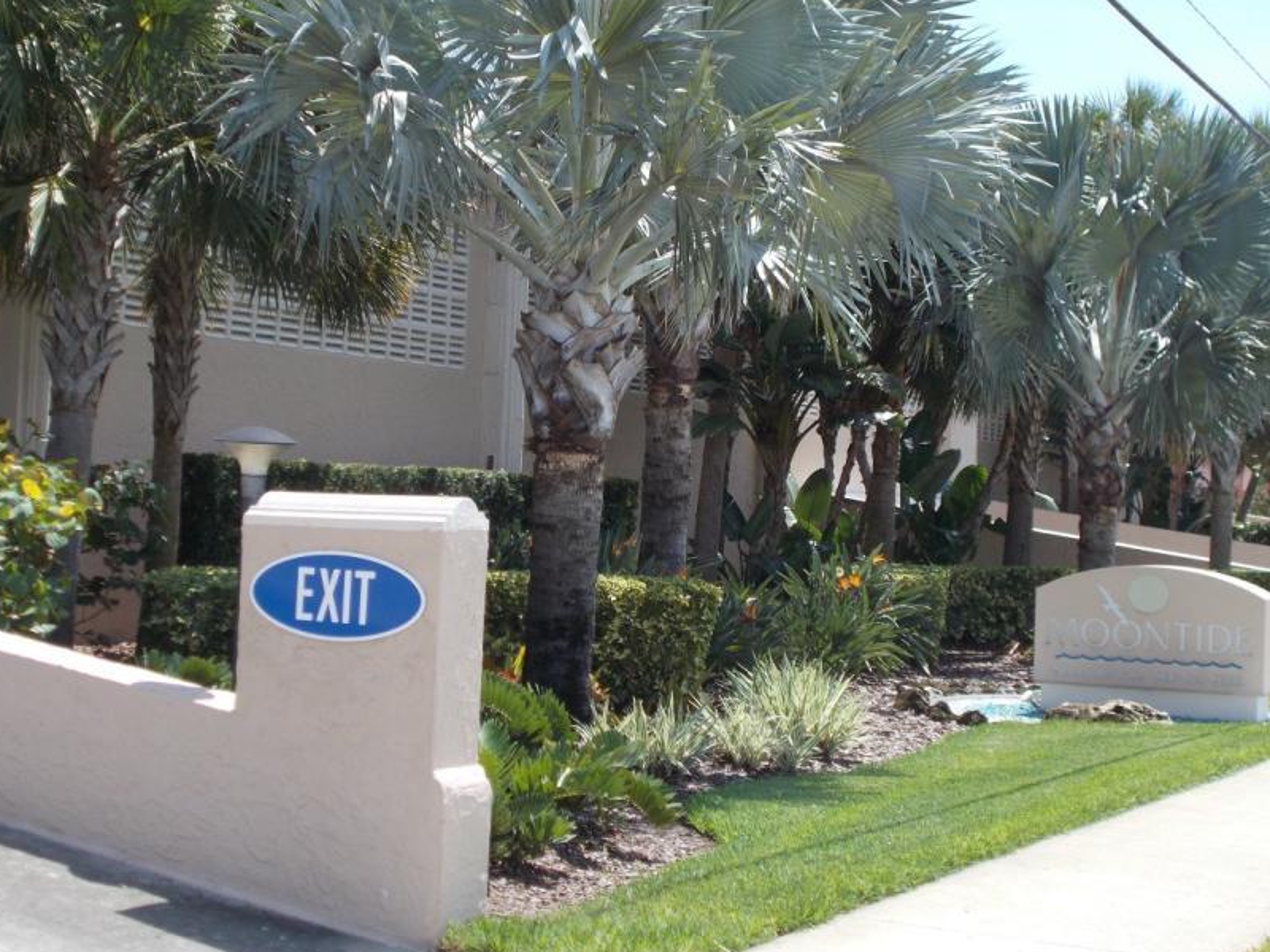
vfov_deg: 22.9
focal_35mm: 64
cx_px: 611
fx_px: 2348
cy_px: 378
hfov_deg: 30.3
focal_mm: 9
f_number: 4.5
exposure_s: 1/320
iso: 80
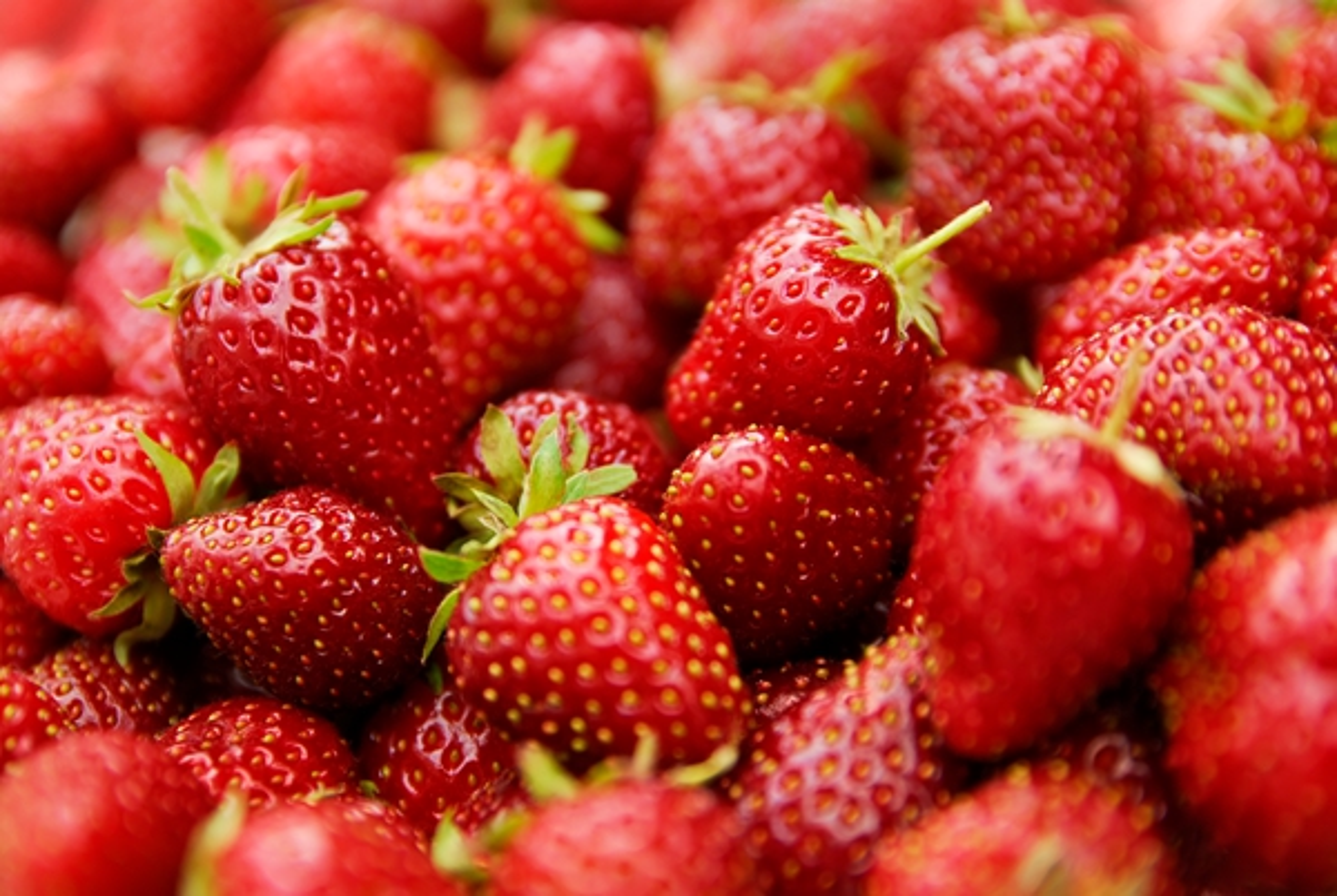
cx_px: 668
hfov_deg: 29.2
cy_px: 448
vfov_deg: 19.8
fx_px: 2566
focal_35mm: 69
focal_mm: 46
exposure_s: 1/160
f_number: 3.2
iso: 100
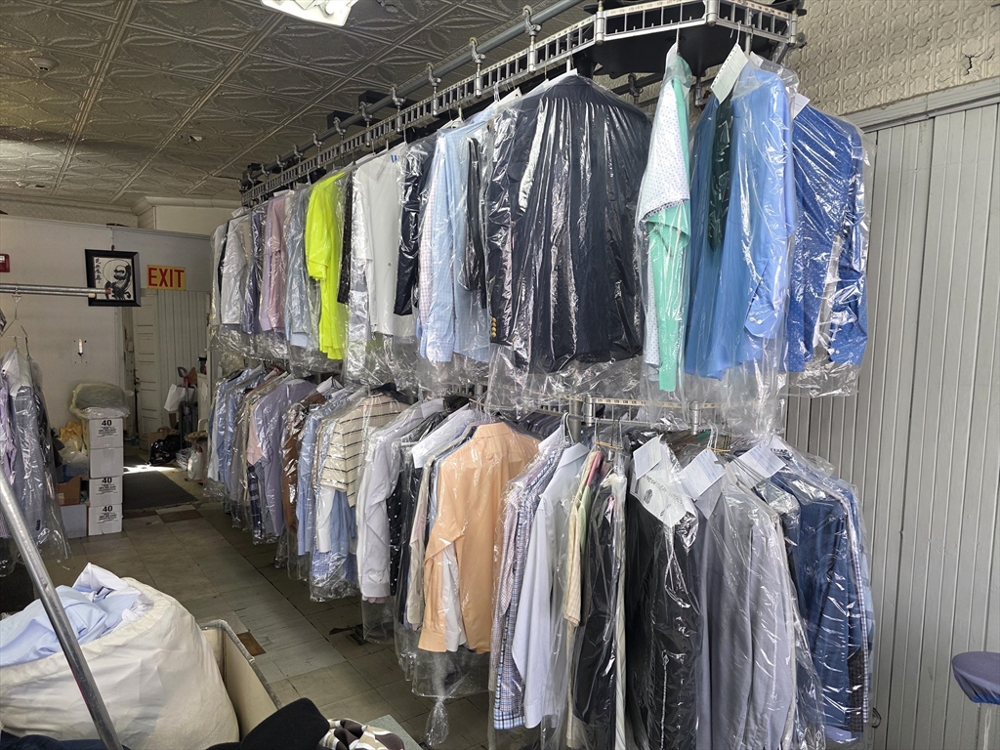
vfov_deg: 58.9
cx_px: 500
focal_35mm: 23
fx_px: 664
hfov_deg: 73.9
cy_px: 375
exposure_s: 1/120
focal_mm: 6.3
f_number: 1.7
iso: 200
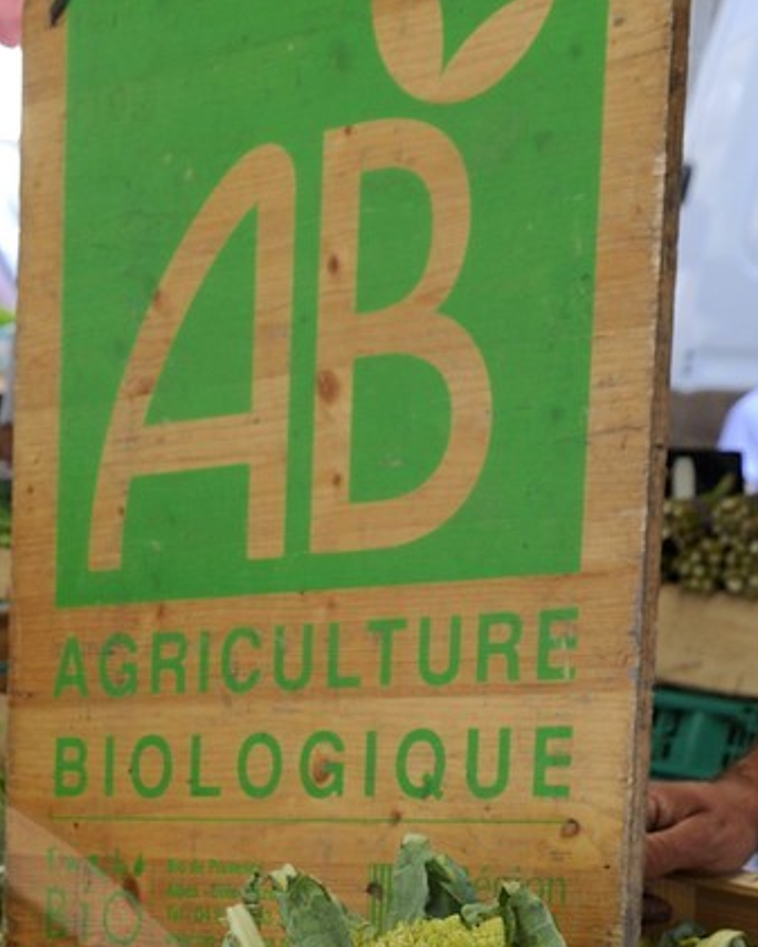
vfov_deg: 15.5
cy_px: 1417
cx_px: -335
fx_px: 3196
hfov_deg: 12.9
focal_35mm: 114
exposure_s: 1/200
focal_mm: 32
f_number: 5.6
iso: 400
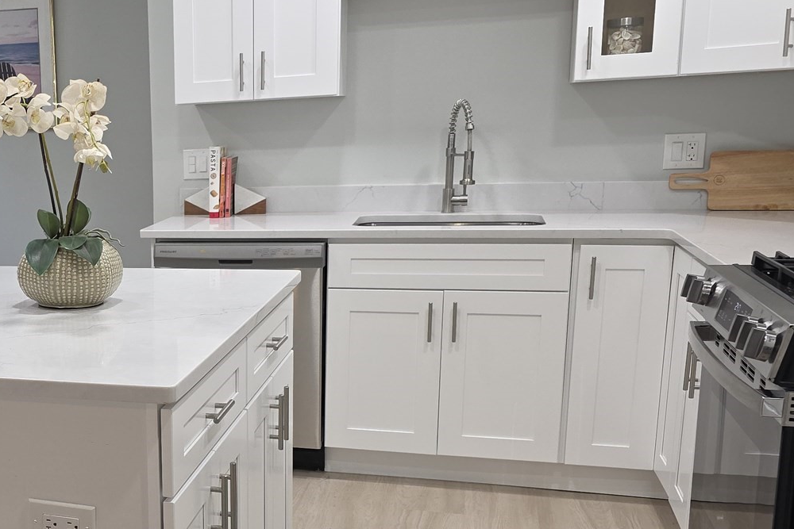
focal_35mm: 49
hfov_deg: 37.0
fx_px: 1081
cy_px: 351
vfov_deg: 27.4
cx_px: 40
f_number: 1.7
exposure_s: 1/60
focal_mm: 6.3
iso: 64
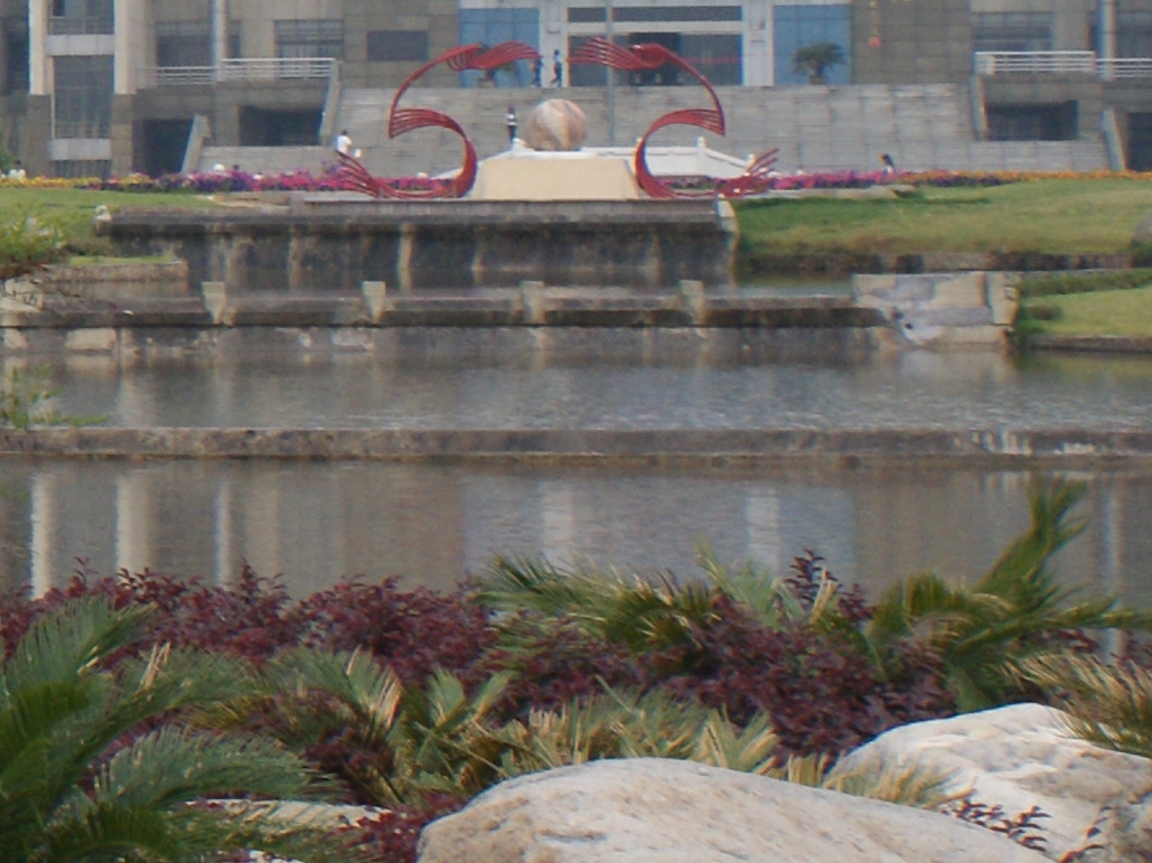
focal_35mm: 177
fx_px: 5888
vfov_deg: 8.3
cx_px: -678
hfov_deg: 10.7
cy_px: -90
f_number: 9
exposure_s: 1/640
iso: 400
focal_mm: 28
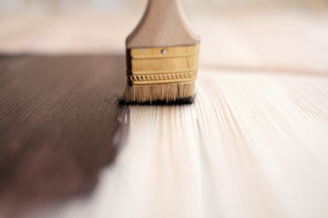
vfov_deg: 25.5
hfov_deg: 37.5
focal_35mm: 53
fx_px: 483
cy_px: 109
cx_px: 164
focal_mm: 35
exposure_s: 1/180
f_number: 2.8
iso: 200
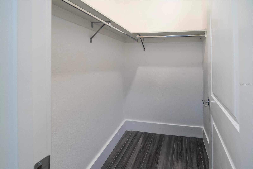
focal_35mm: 12
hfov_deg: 112.6
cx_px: 126
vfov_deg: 90.1
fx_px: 84
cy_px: 84
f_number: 5
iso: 320
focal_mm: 12
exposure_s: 1/25
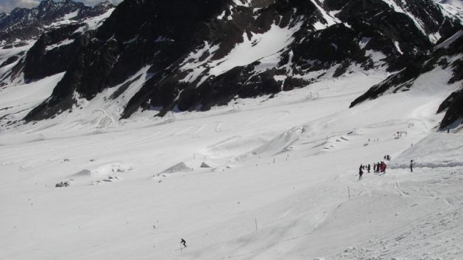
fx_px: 516
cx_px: 231
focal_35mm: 42
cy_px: 163
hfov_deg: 48.4
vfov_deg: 28.2
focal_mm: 6.3
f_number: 6.6
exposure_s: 1/800
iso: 50
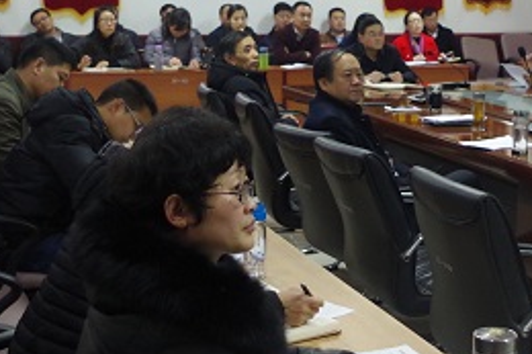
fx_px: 975
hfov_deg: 30.2
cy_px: 116
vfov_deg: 20.5
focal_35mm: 66
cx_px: 374
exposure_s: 1/40
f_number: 4
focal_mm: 21.25
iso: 1600
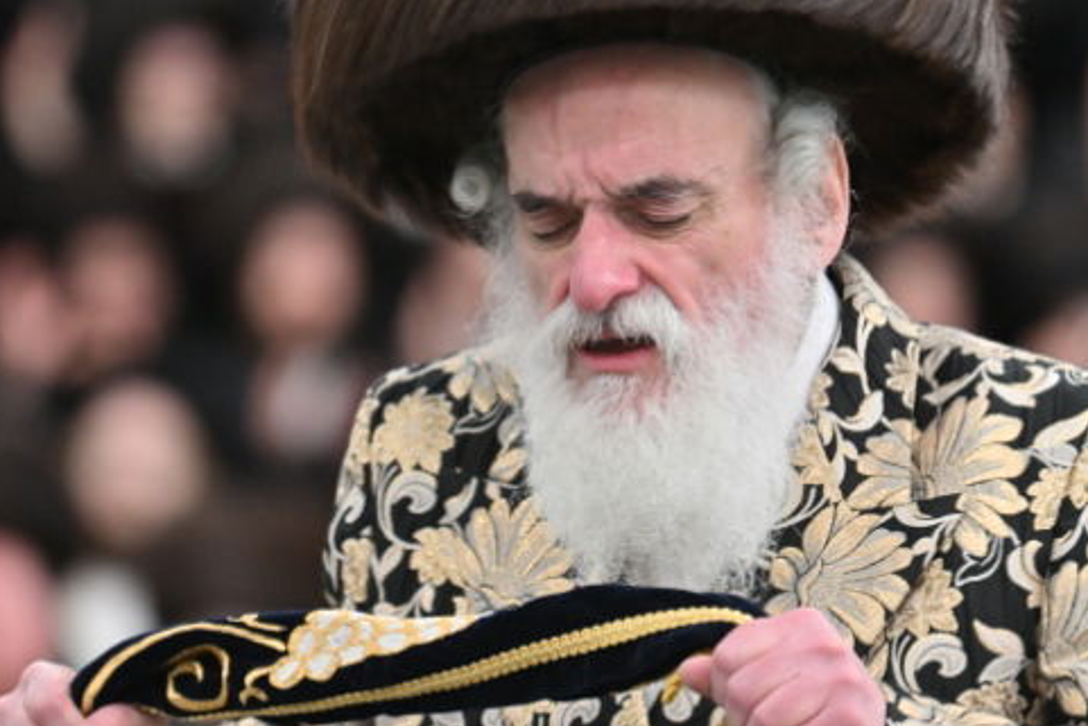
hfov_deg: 5.7
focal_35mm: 362
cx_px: 565
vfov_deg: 3.8
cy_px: 370
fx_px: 10943
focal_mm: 170
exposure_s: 1/250
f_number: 2.8
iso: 800
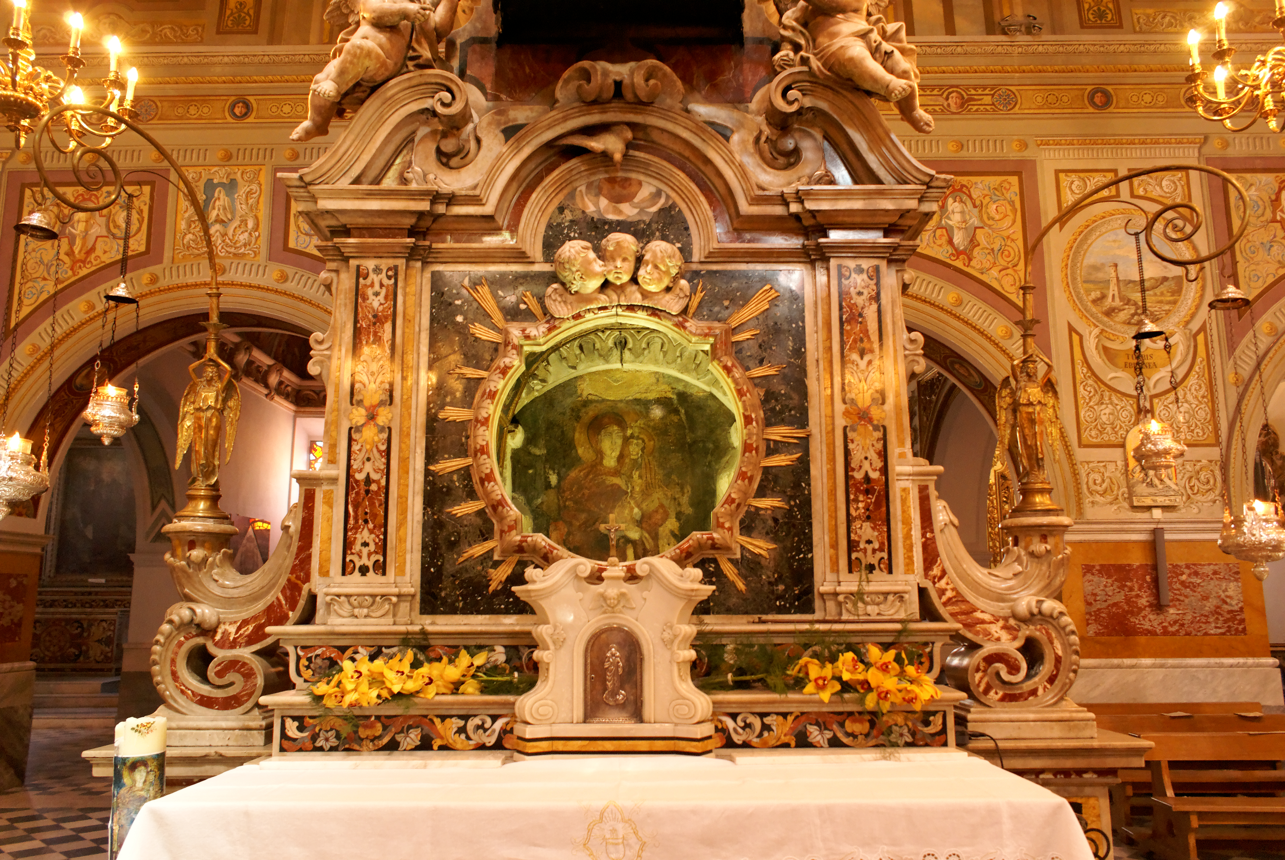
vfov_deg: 48.0
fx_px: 965
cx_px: 642
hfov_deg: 67.3
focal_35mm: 27
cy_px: 430
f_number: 3.5
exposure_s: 1/15
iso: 800
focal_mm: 18
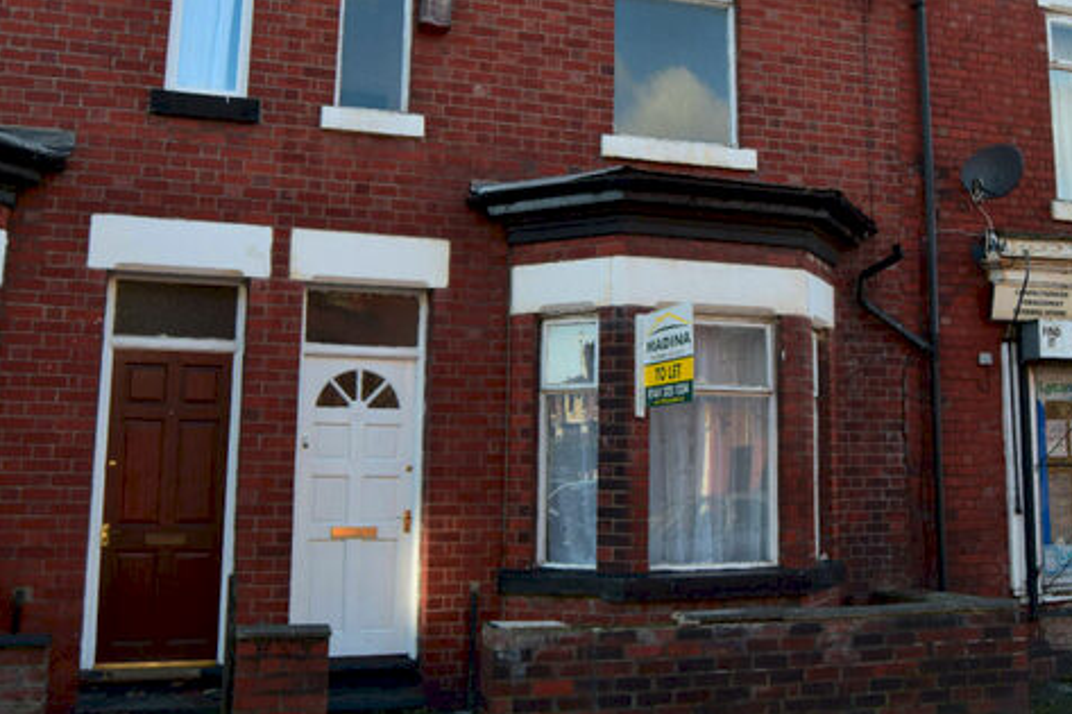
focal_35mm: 40
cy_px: 219
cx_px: 664
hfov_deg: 48.1
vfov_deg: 33.0
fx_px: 1191
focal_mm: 18
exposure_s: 1/160
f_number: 9
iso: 400
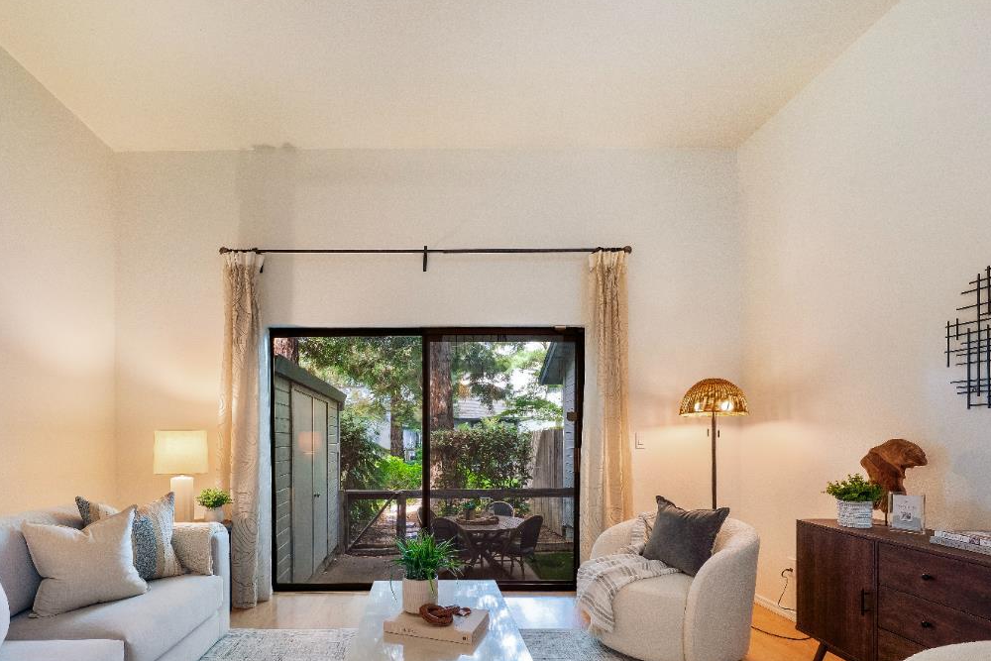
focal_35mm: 18
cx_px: 420
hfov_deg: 89.3
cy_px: 420
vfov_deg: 66.2
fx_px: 496
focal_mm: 12
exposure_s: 1
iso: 125
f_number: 14
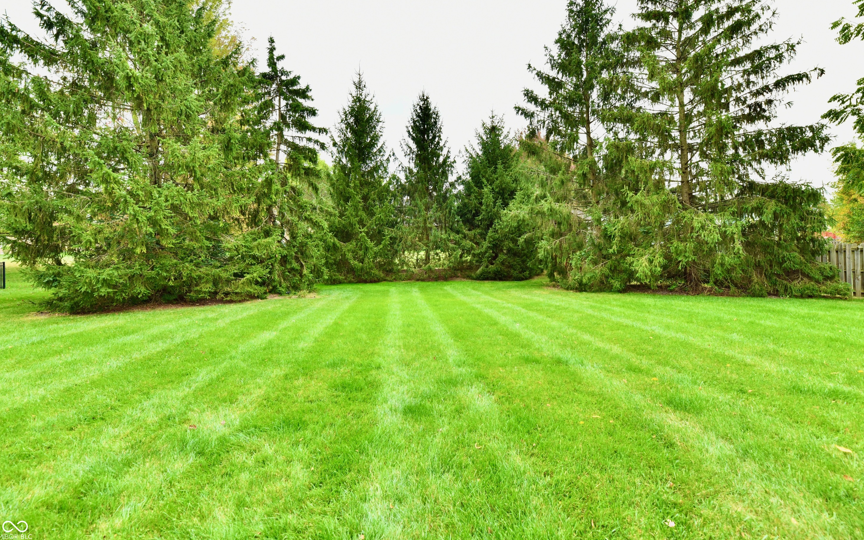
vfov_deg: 74.6
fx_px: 353
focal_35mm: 15
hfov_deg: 101.4
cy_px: 244
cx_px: 443
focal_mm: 14
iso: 640
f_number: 6.3
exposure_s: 1/160
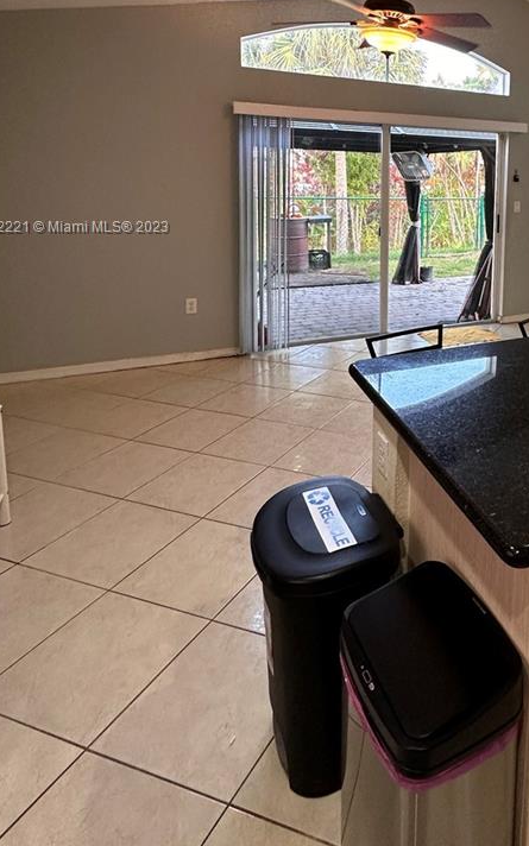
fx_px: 577
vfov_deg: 68.6
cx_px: 486
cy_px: 228
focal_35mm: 25
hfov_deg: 44.4
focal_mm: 2.22
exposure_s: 1/120
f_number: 2.2
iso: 200
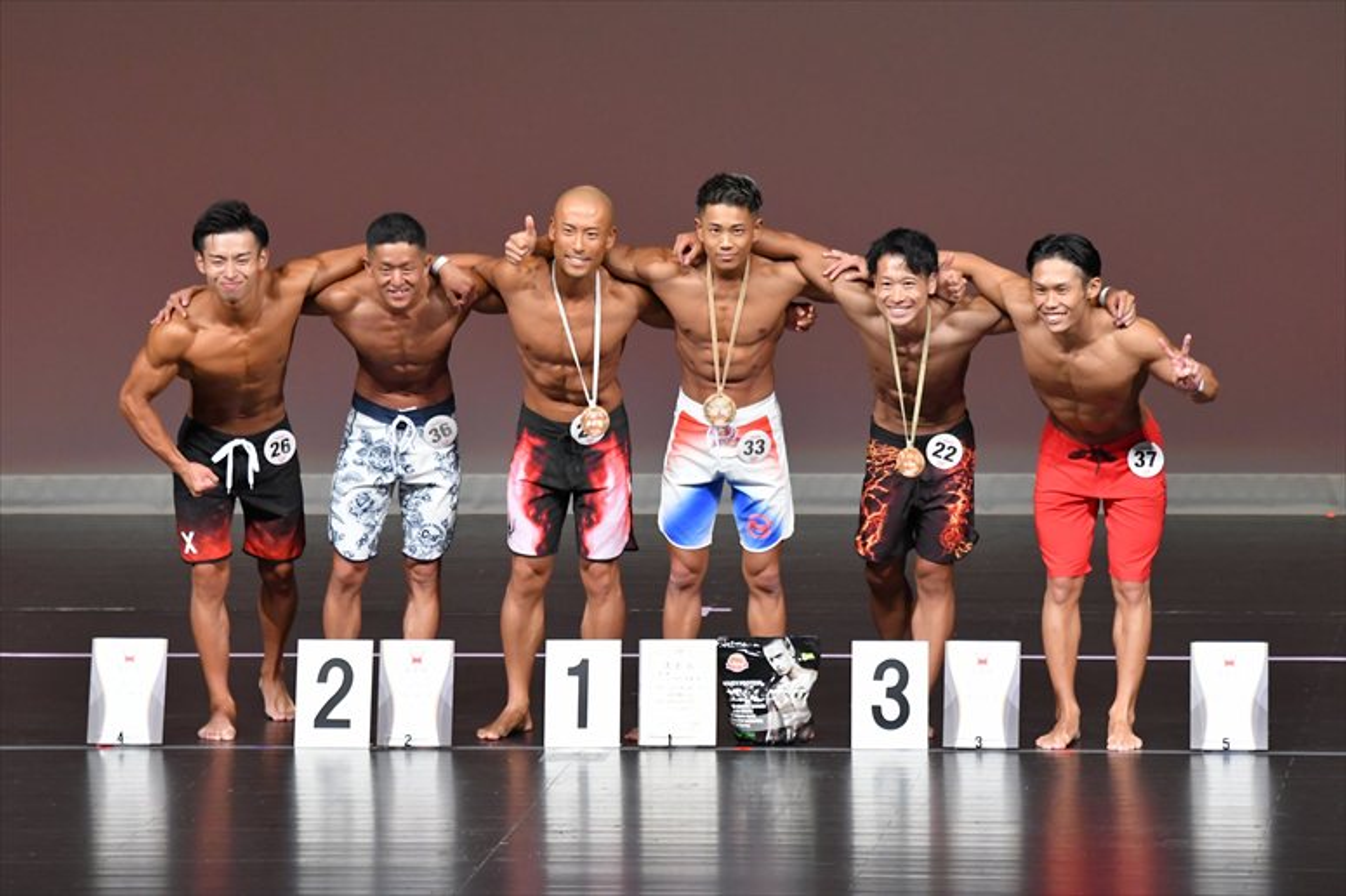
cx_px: 673
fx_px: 10090
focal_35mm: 270
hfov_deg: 7.6
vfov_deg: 5.1
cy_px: 448
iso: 4000
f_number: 5.6
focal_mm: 180
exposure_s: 1/400
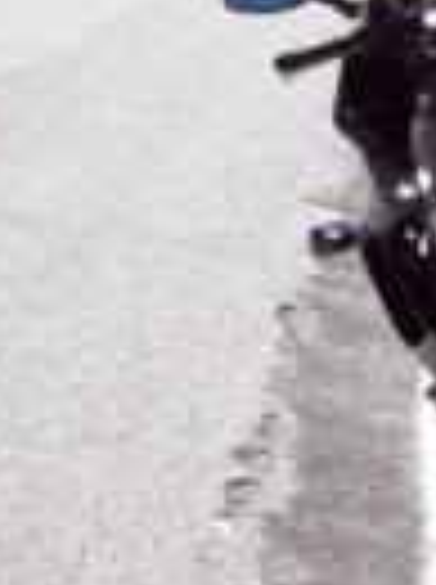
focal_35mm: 171
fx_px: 2881
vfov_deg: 11.2
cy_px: -212
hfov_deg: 8.6
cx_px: 445
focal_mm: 6.2
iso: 80
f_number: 5.6
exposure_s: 1/248
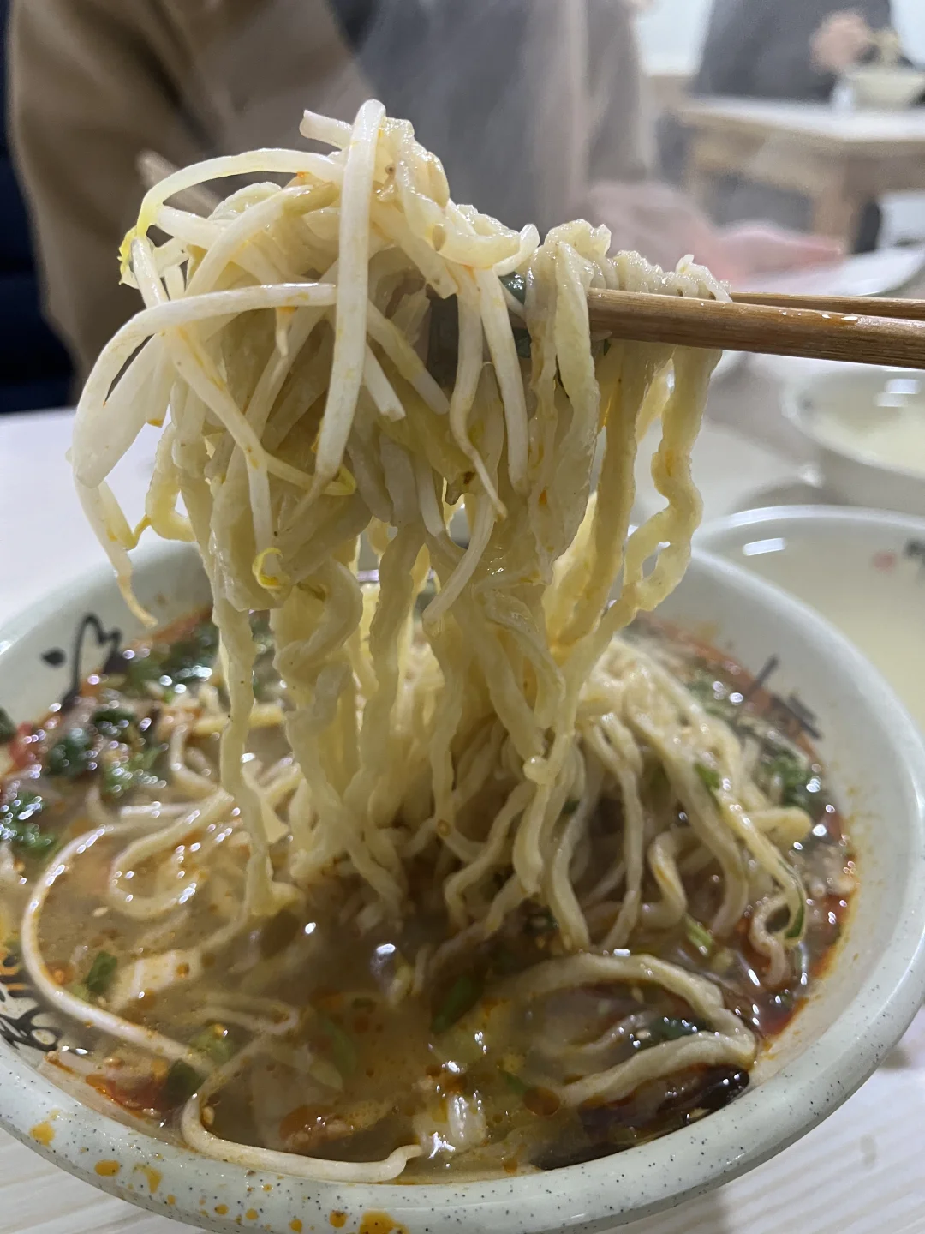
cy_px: 617
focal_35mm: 26
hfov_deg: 53.1
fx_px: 926
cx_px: 462
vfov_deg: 67.3
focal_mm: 5.1
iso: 400
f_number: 1.6
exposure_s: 1/50
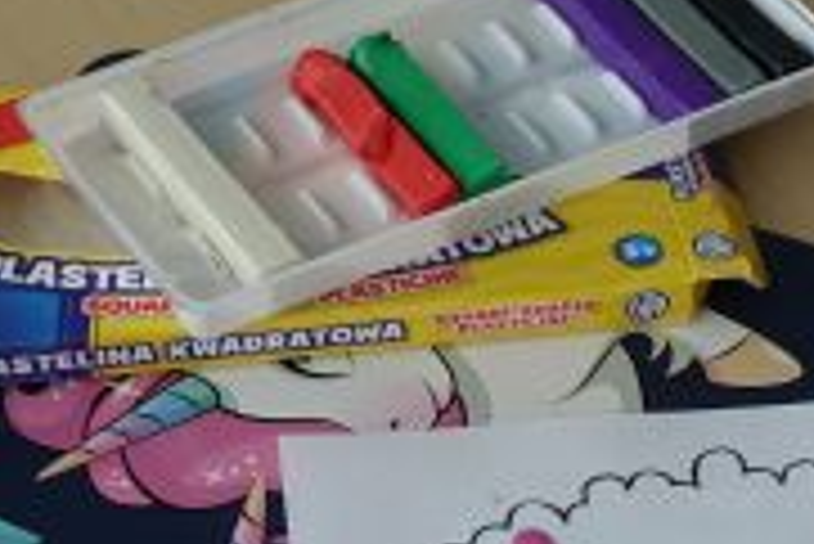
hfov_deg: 16.0
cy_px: 533
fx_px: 2874
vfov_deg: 10.7
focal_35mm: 127
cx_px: 639
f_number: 2.8
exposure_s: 1/80
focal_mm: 13.37
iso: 125
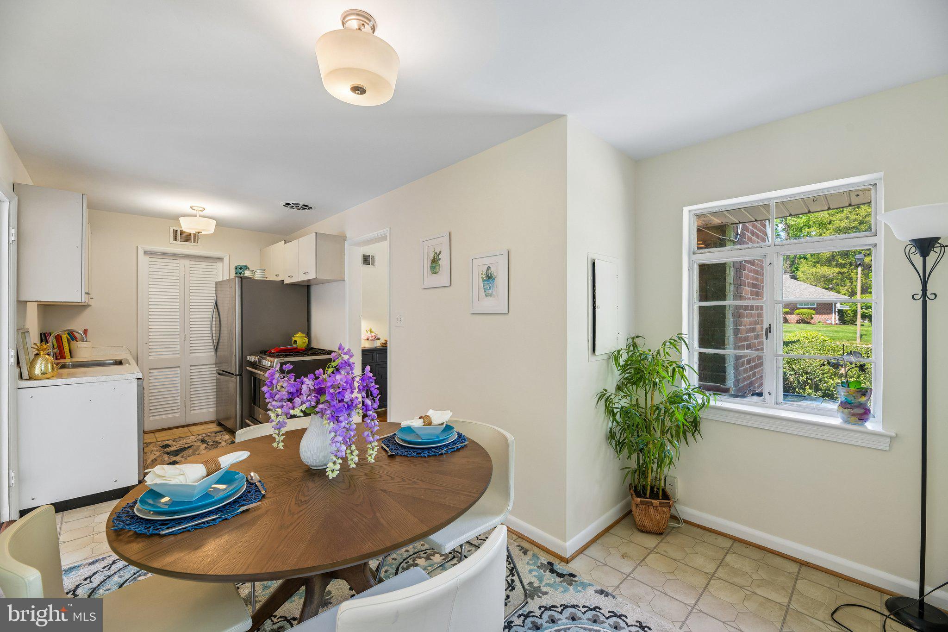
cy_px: 316
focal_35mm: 14
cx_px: 474
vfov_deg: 81.2
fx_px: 369
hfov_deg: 104.3
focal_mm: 14
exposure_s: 1/15
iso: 400
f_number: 8
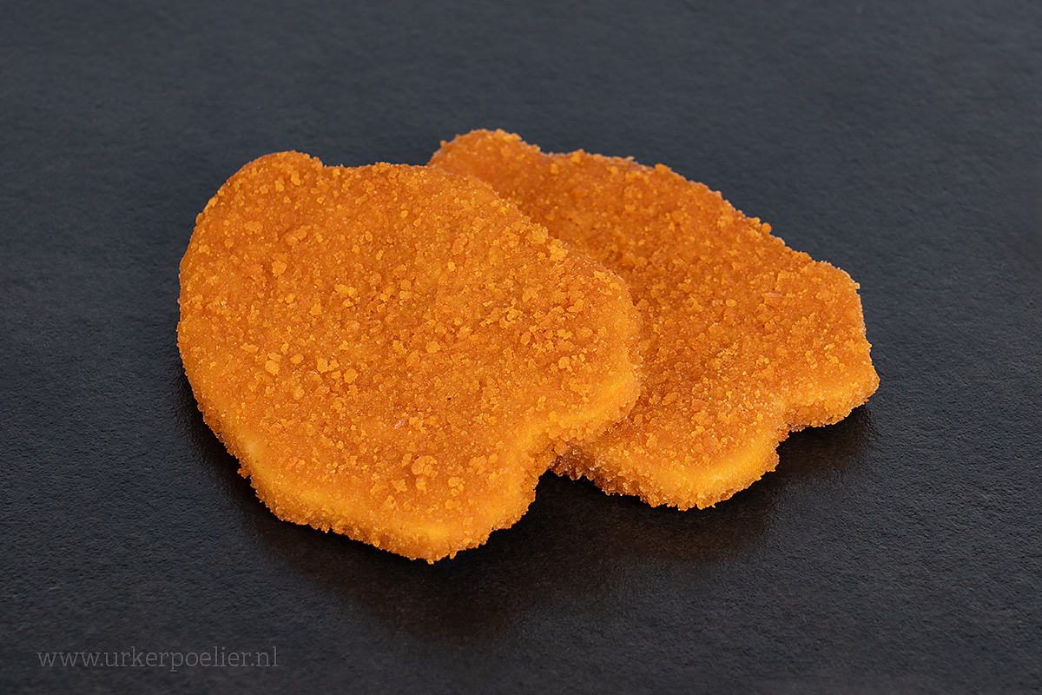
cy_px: 348
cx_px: 521
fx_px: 3039
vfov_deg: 13.0
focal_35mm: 105
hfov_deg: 19.5
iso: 100
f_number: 9
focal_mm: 105
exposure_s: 1/160
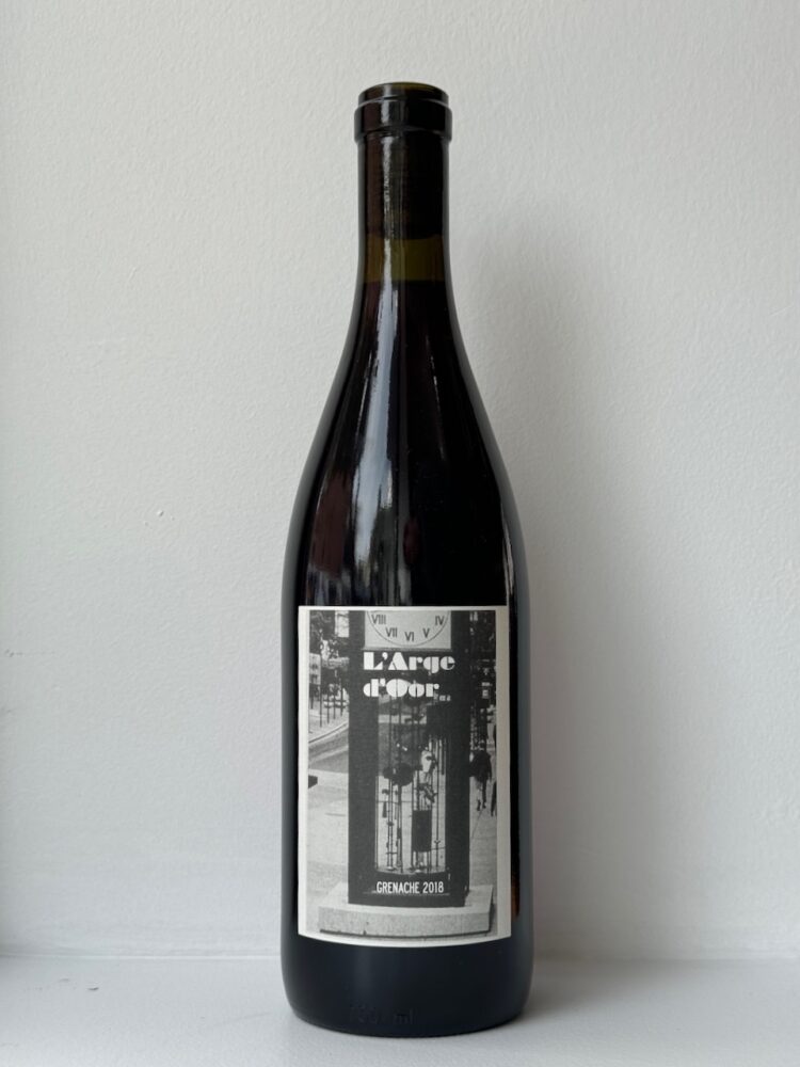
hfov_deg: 30.3
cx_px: 400
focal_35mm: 48
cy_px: 534
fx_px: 1479
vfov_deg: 39.7
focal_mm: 6.86
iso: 64
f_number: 1.78
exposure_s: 1/333
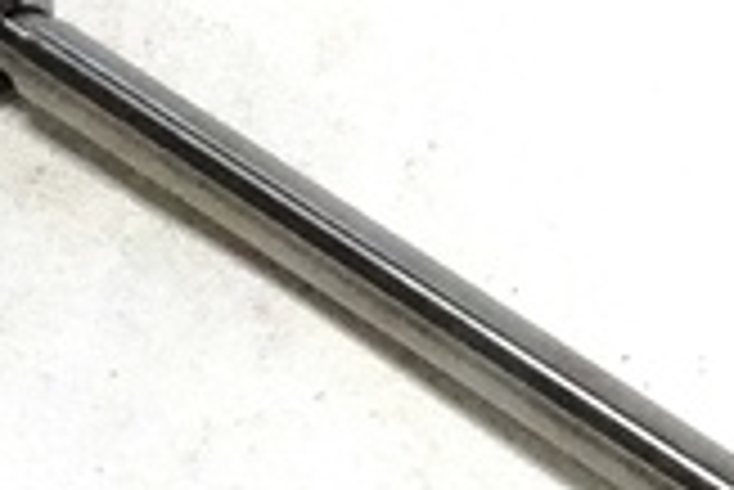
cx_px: 1581
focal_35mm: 188
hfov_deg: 9.9
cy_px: 1063
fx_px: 3836
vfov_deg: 7.0
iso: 4000
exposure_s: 1/10
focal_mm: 10.91
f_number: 10
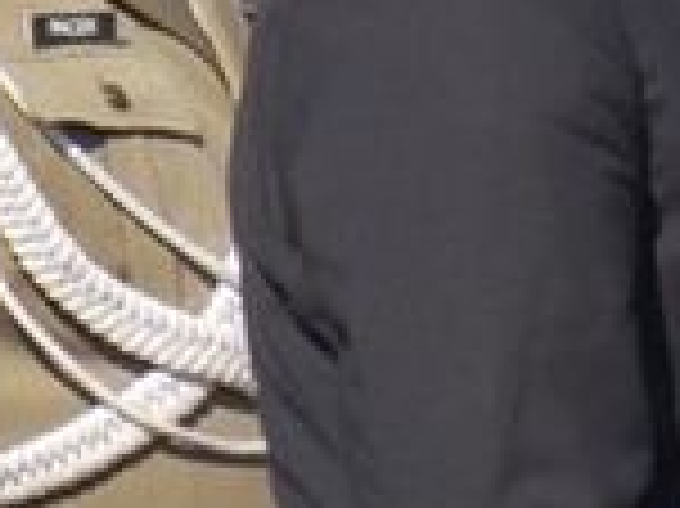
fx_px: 28874
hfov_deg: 1.3
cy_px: -52
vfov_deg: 1.0
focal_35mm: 1471
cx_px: 725
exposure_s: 1/250
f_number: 5.9
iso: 80
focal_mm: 56.4
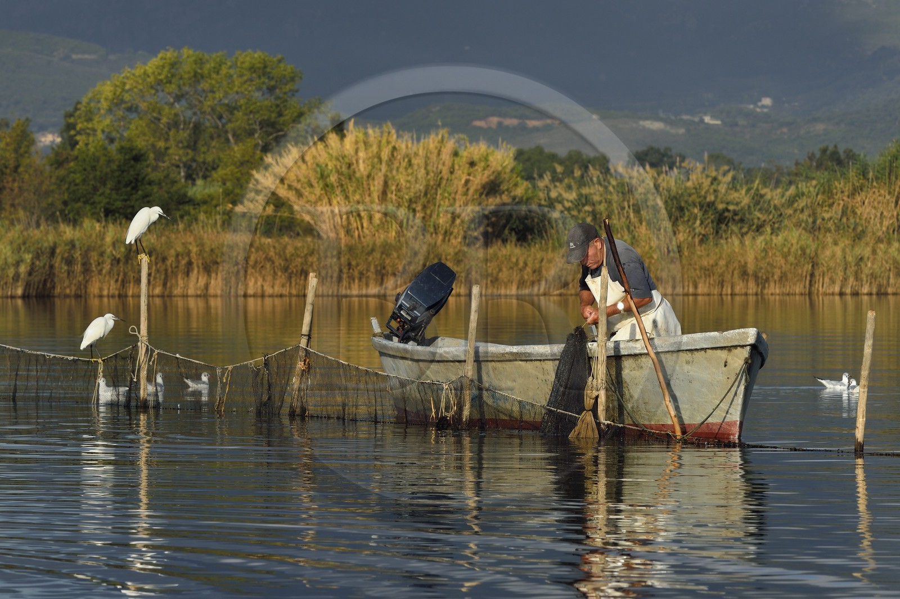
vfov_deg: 6.5
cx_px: 450
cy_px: 300
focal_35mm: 210
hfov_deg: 9.8
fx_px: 5249
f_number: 16
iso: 400
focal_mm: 210
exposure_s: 1/320
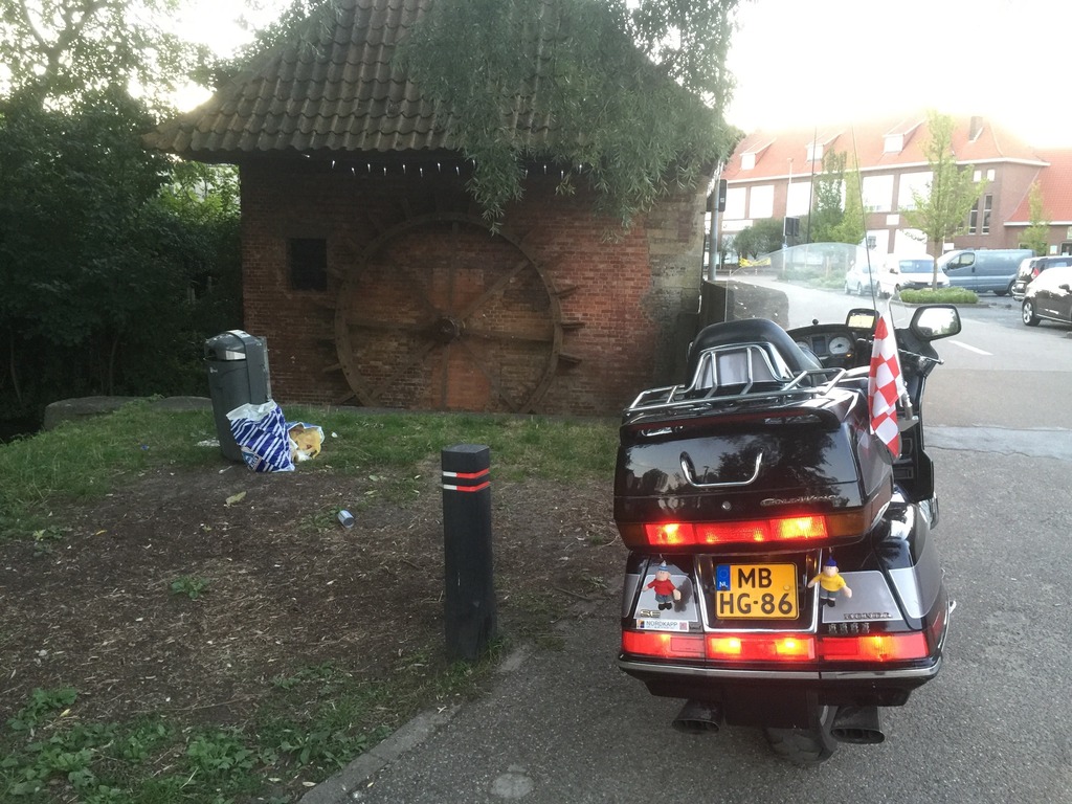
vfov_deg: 48.2
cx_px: 536
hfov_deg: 61.7
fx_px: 898
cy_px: 402
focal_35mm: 29
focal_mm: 4.15
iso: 100
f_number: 2.2
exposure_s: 1/17
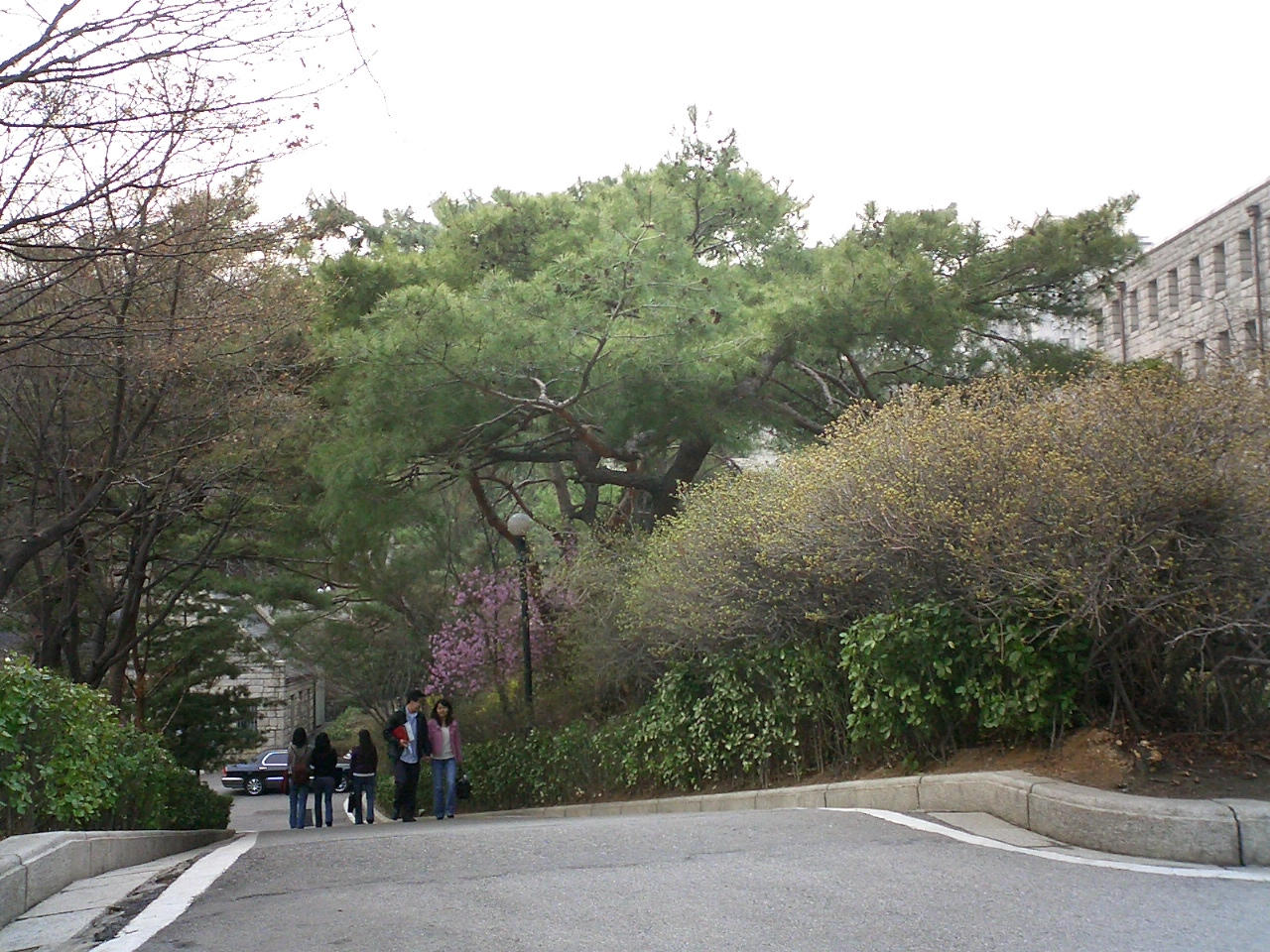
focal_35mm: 37
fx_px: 1357
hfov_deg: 50.1
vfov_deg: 38.7
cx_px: 635
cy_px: 476
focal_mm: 5.6
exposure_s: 1/60
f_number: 3.5
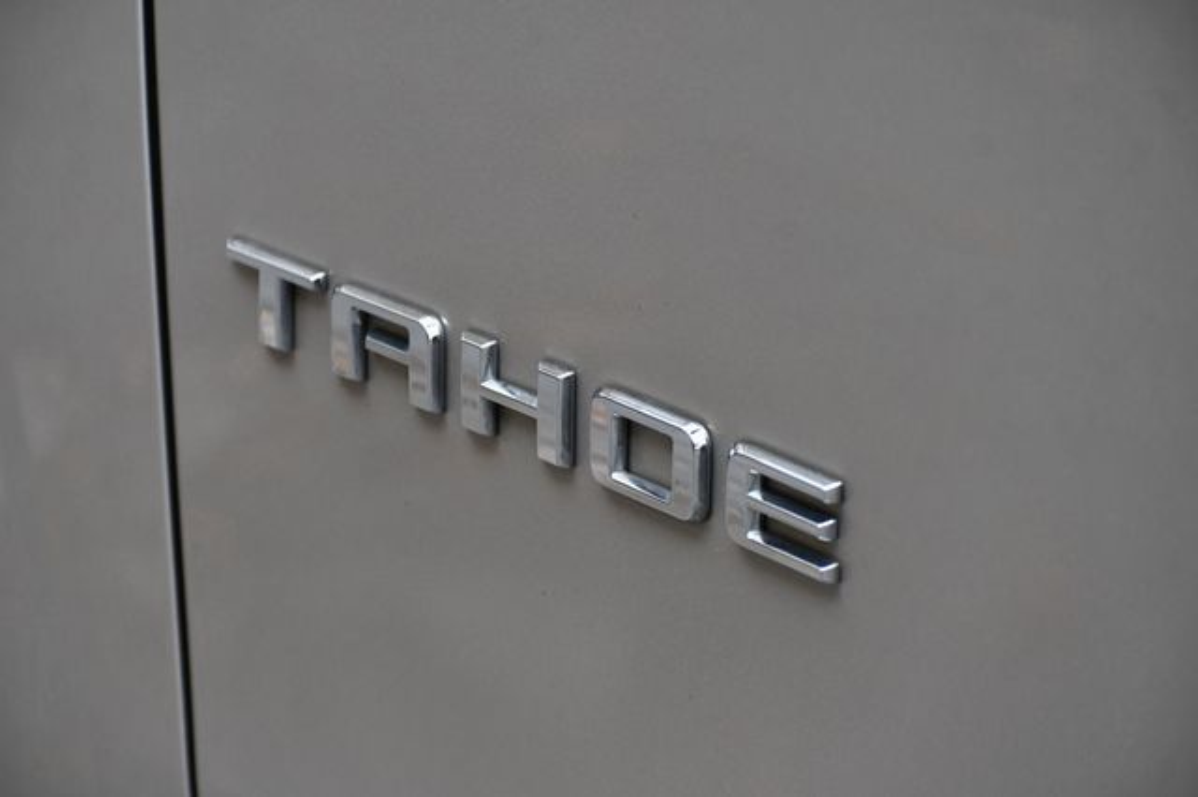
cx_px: 599
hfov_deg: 13.1
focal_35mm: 157
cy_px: 398
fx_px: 5222
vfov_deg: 8.7
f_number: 5.6
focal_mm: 105
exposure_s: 1/250
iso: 400
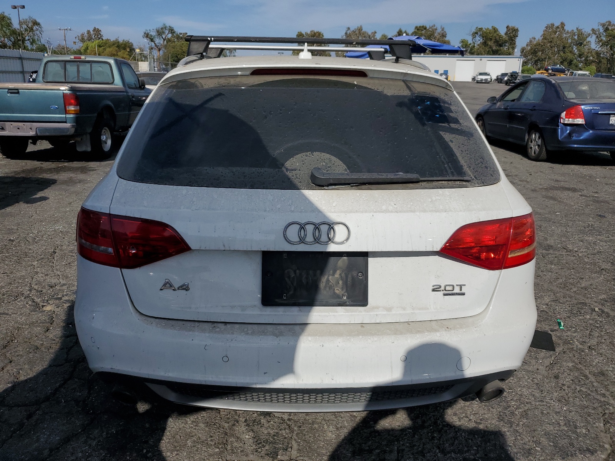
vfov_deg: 53.1
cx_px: 308
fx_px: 462
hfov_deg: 67.3
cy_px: 230
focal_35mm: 26
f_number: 1.5
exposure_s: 1/10000
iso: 50
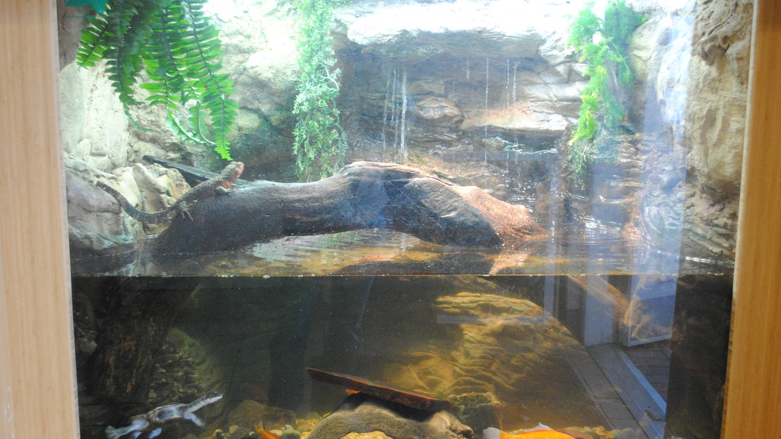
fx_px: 932
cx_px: 398
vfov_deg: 26.5
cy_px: 233
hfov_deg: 45.5
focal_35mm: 45
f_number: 4.5
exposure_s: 1/30
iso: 1100
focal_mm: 28
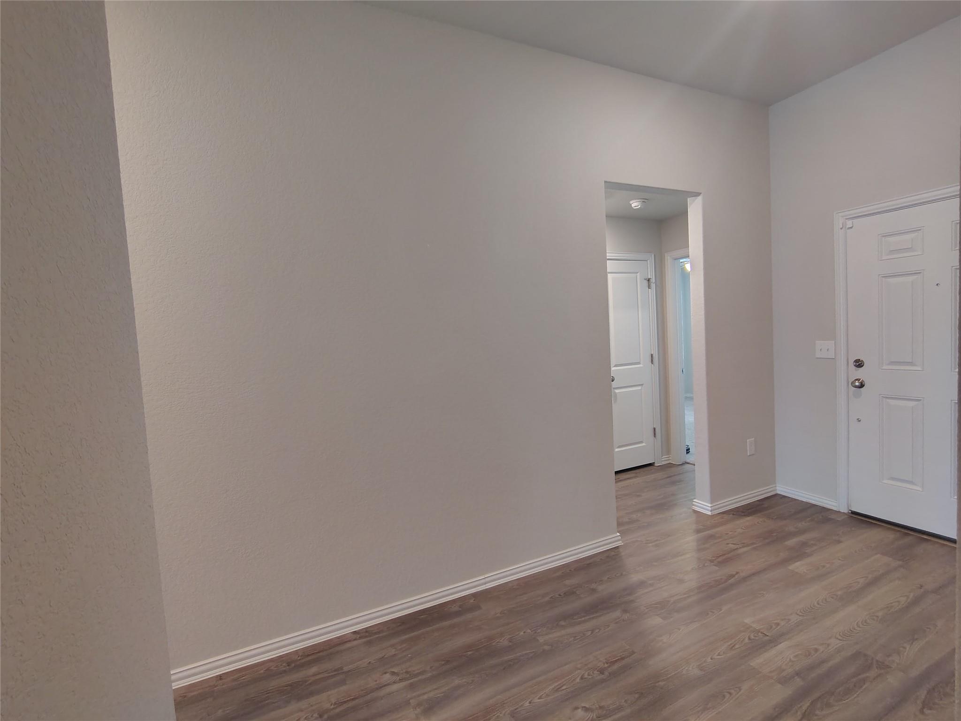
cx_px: 480
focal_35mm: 16
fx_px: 444
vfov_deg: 78.1
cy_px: 360
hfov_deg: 94.5
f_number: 2.2
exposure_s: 1/24
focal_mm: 2.13
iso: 519
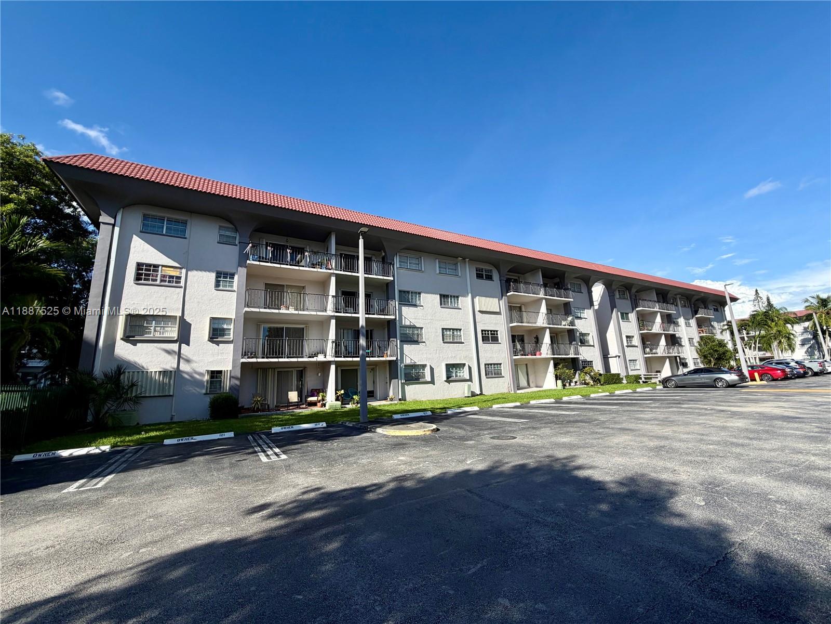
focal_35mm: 14
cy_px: 312
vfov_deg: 85.7
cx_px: 416
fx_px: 336
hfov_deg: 102.1
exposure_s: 1/1050
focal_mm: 2.22
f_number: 2.2
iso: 20
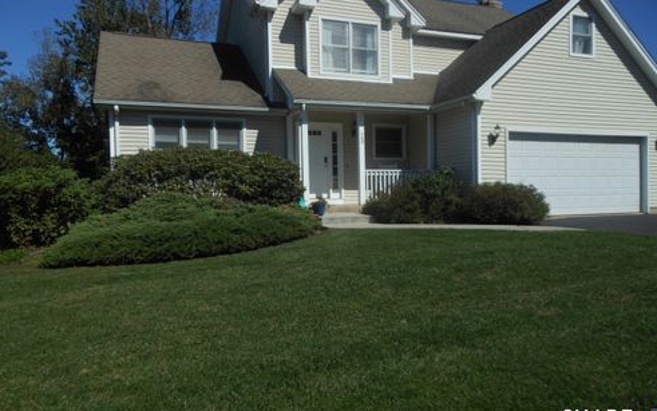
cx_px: 328
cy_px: 176
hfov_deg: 68.4
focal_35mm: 27
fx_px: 484
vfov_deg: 45.9
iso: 80
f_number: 10.2
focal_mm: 4.5
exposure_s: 1/250
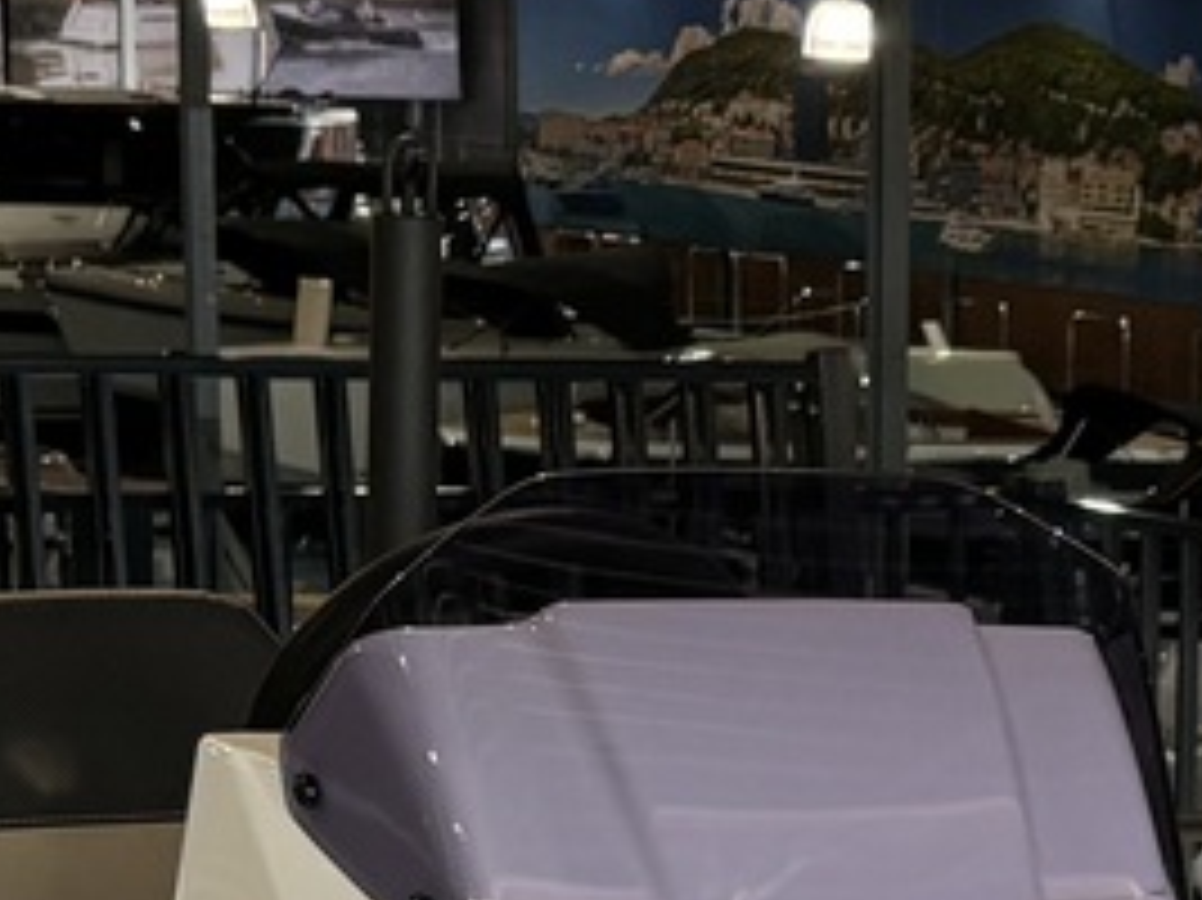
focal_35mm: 139
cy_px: 1478
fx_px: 4824
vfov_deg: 10.2
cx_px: 1459
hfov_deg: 13.8
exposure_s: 1/100
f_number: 1.6
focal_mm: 5.96
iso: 100
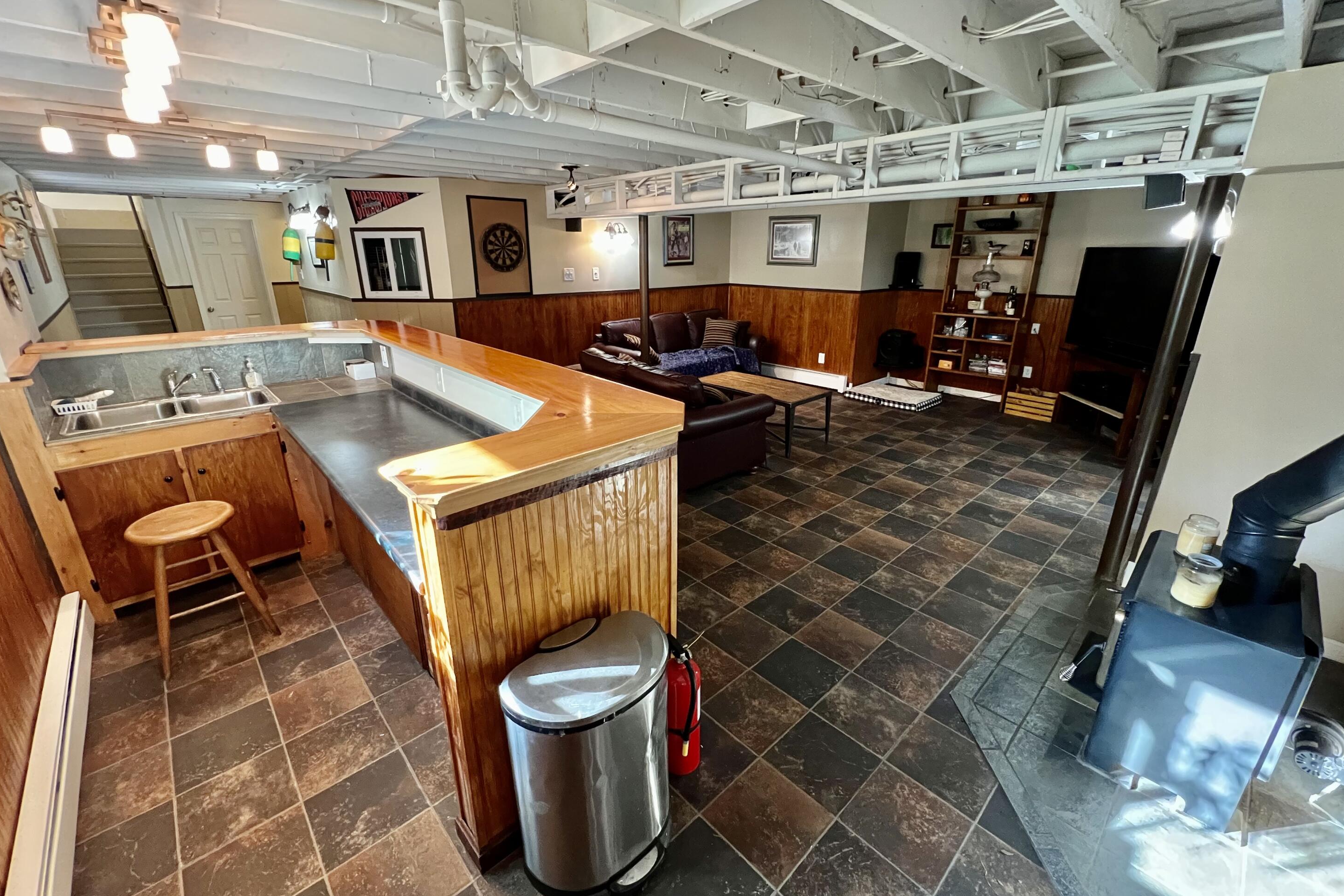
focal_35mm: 14
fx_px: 523
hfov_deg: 104.2
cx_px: 671
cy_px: 432
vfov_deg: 81.2
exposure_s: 1/60
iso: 800
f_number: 1.8
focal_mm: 1.57
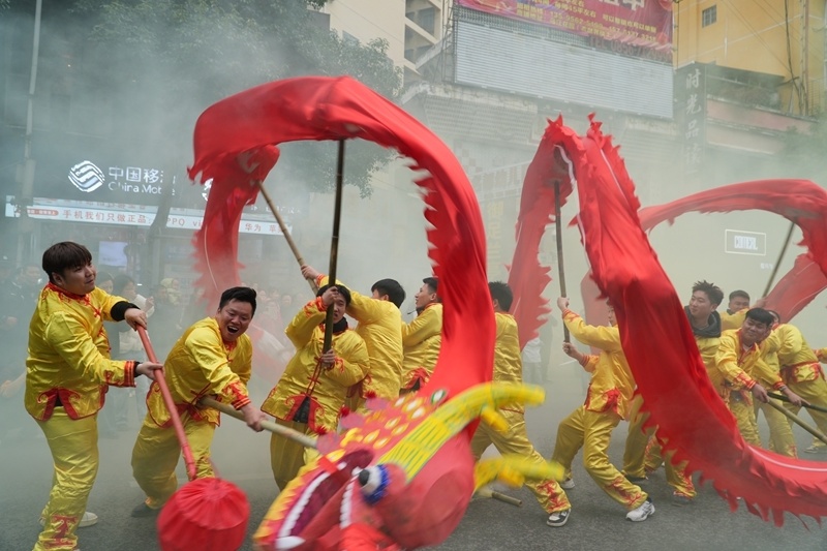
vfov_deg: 47.9
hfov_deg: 67.4
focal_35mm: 27
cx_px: 414
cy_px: 276
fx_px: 620
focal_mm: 18
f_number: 4
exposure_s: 1/160
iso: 125
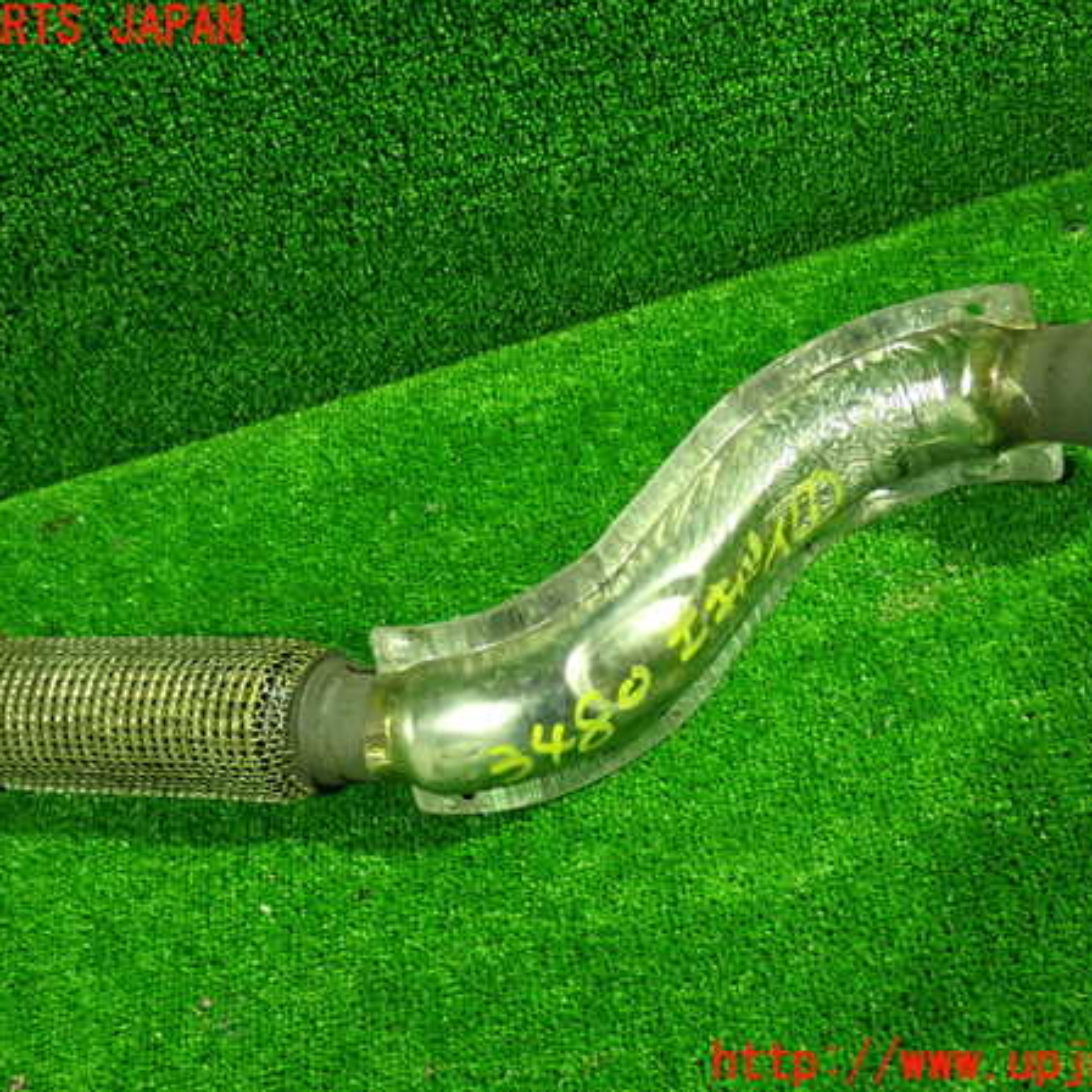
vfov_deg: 37.6
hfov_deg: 37.5
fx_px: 1606
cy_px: 546
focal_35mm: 45
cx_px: 531
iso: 800
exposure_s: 1/25
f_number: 2.7
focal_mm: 6.83
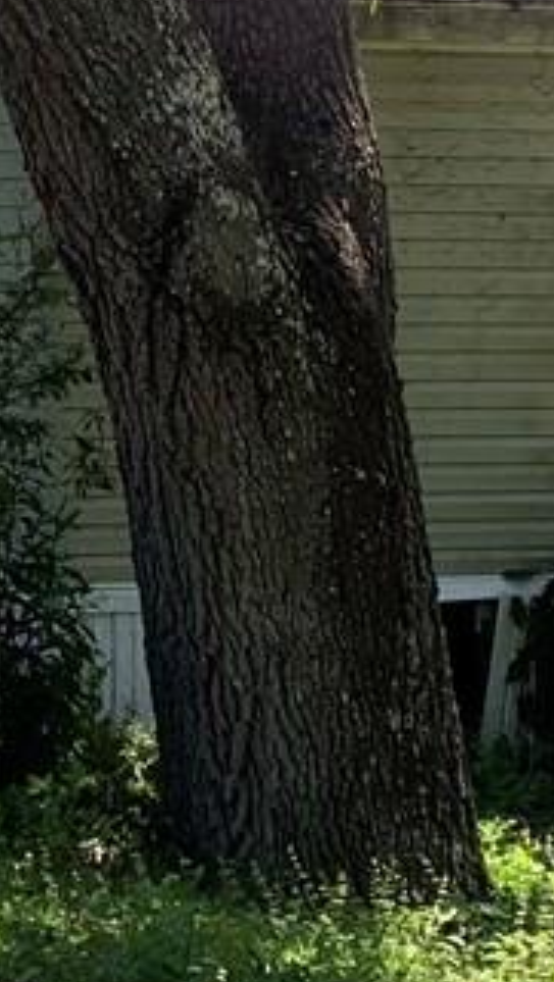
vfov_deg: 14.9
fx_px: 3676
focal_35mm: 141
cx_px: -695
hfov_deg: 8.1
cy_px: -73
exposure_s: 1/439
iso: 25
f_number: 1.8
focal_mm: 4.25
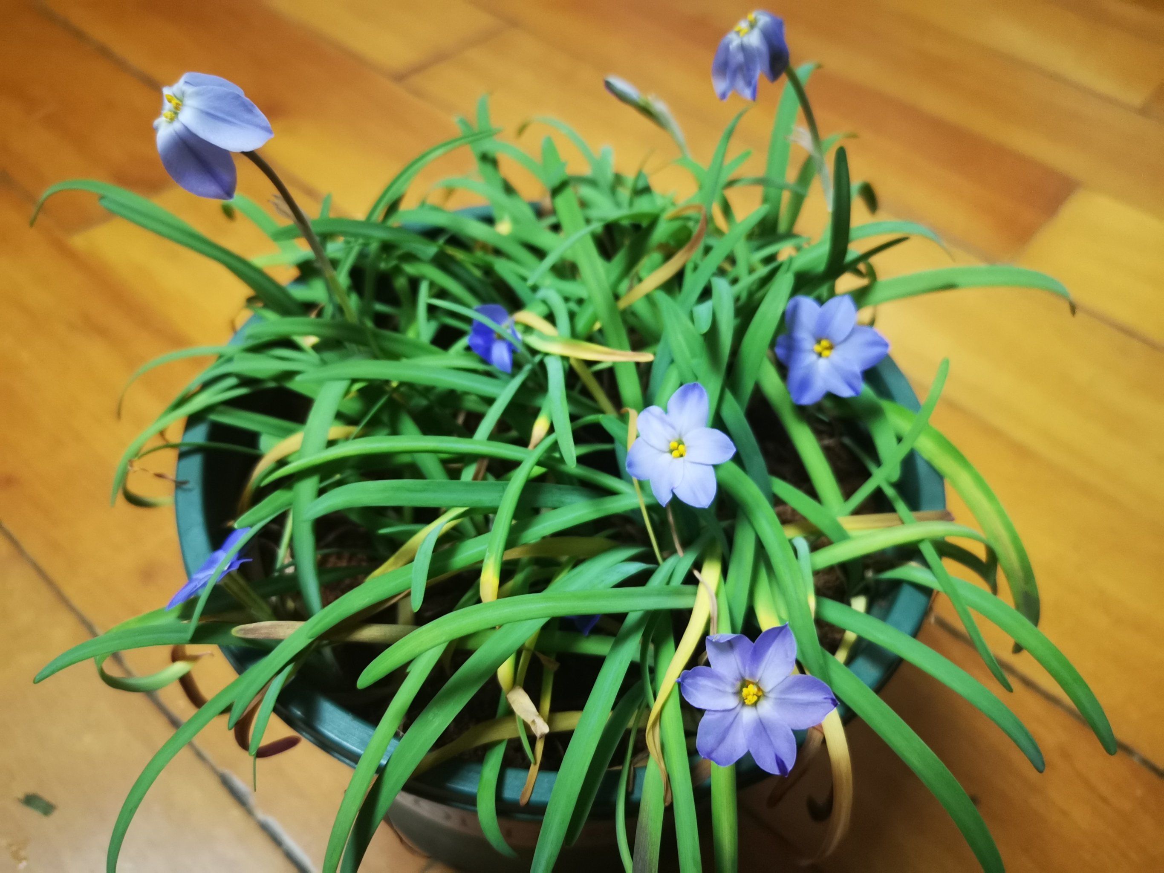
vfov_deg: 51.4
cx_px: 582
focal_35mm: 27
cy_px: 436
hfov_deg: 65.3
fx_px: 908
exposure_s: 1/25
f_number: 1.8
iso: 640
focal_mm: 5.58
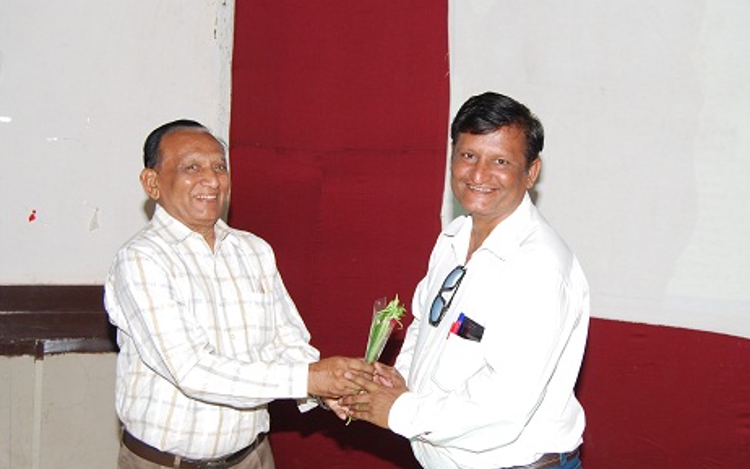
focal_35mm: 53
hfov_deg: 38.2
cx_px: 388
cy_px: 240
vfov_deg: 24.4
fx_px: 1084
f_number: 6.3
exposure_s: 1/100
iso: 400
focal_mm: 32
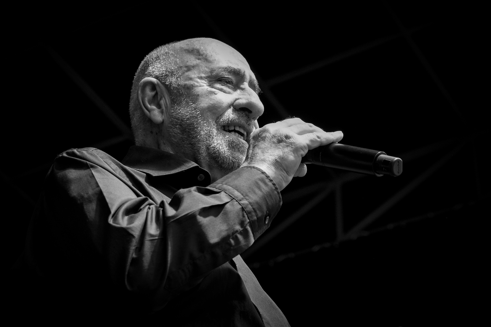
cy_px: 164
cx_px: 246
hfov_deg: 24.5
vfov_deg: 16.5
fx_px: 1132
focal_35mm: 83
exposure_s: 1/125
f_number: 5
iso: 1600
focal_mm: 55
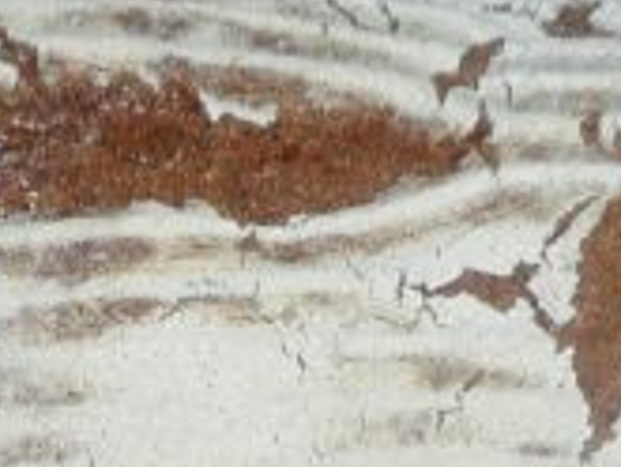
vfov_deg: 10.0
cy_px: 975
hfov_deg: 14.4
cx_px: 128
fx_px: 2442
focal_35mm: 136
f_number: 3.3
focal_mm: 4.6
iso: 100
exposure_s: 1/30
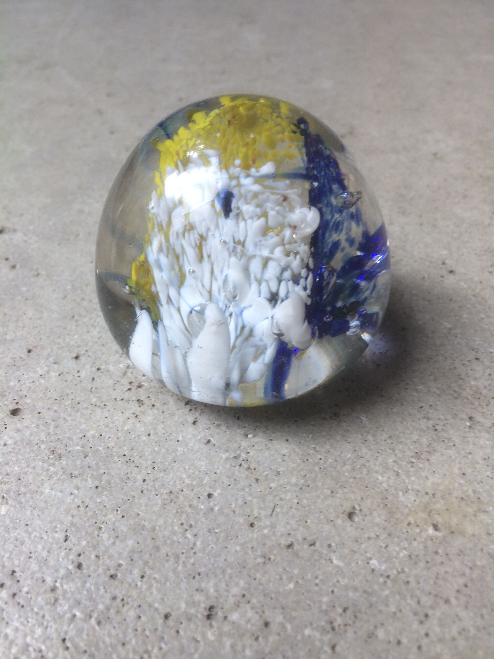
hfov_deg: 48.2
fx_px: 552
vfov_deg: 61.7
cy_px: 330
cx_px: 247
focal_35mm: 29
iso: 32
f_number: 2.2
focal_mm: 4.15
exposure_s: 1/101
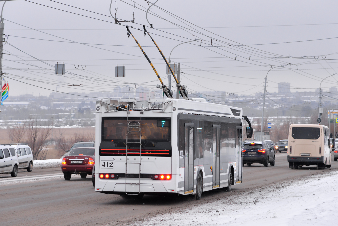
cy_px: 113
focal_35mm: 120
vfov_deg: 11.4
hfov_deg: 17.1
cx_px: 169
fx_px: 1127
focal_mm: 120
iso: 1250
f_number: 5.6
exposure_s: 1/320
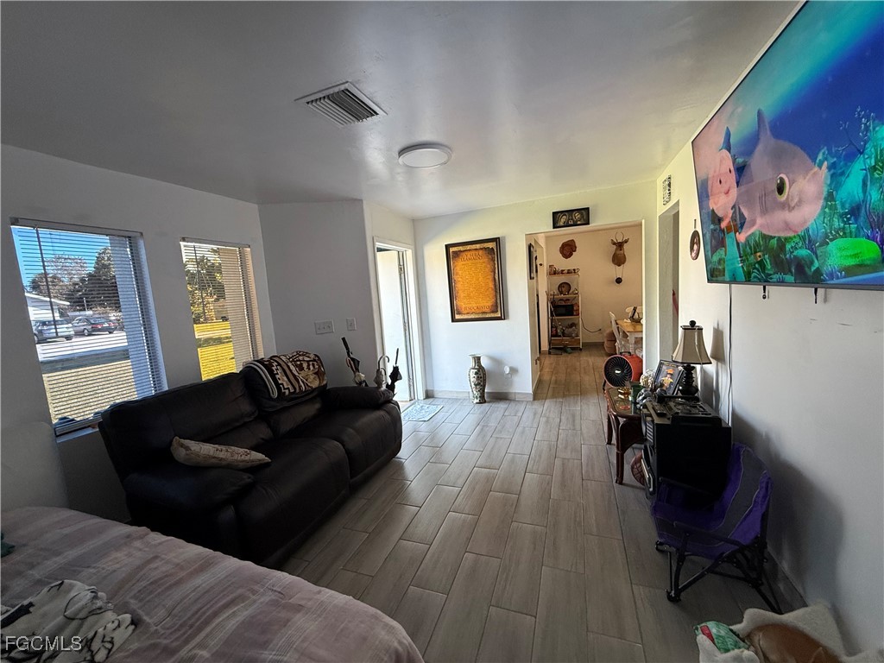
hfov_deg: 102.1
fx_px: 358
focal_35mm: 14
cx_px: 442
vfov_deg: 85.7
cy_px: 332
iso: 200
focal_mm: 2.22
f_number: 2.2
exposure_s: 1/99
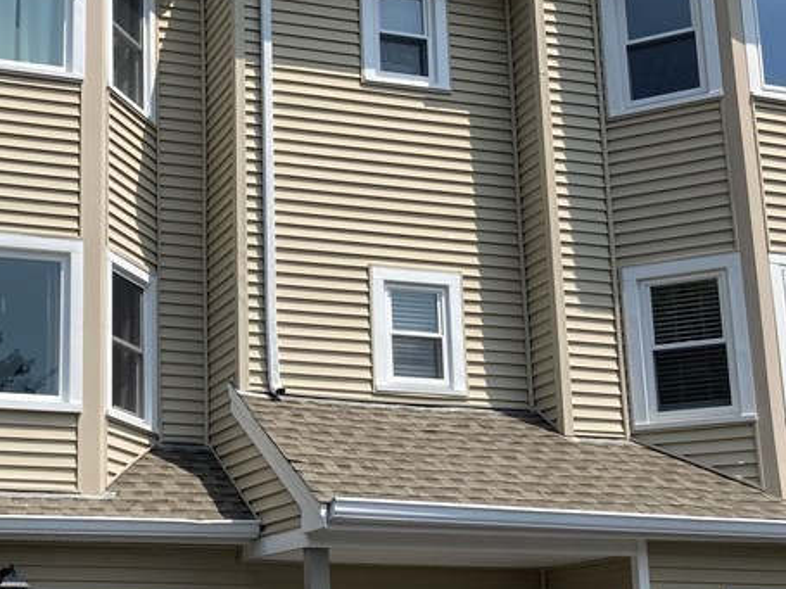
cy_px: 363
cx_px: 166
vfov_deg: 23.2
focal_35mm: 63
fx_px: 1430
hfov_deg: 30.1
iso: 20
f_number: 1.8
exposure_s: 1/2024
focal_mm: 3.99
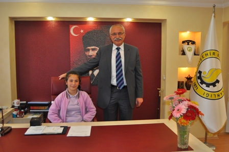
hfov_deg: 55.1
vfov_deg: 38.3
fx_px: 219
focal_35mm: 34
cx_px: 114
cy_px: 76
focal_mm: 23
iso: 800
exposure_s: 1/100
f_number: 3.8
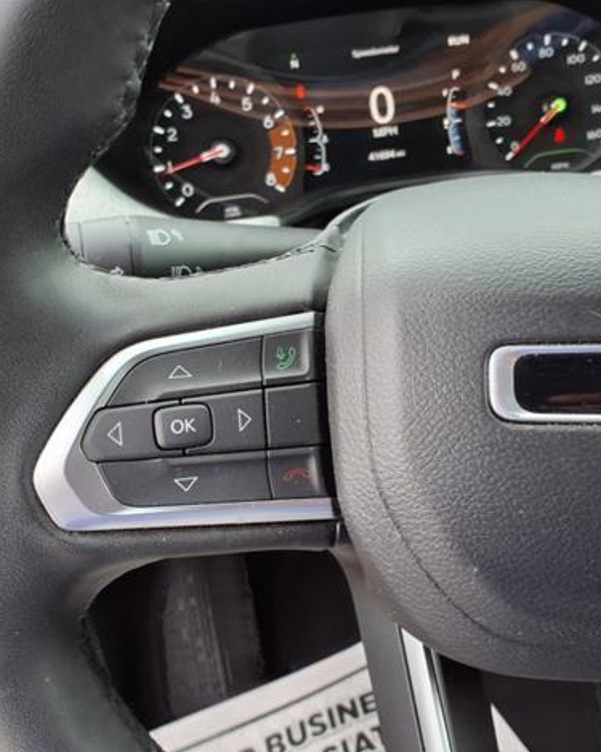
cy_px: 378
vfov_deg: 50.3
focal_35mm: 36
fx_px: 801
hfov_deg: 41.1
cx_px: 303
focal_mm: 3.58
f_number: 1.9
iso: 50
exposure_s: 1/120
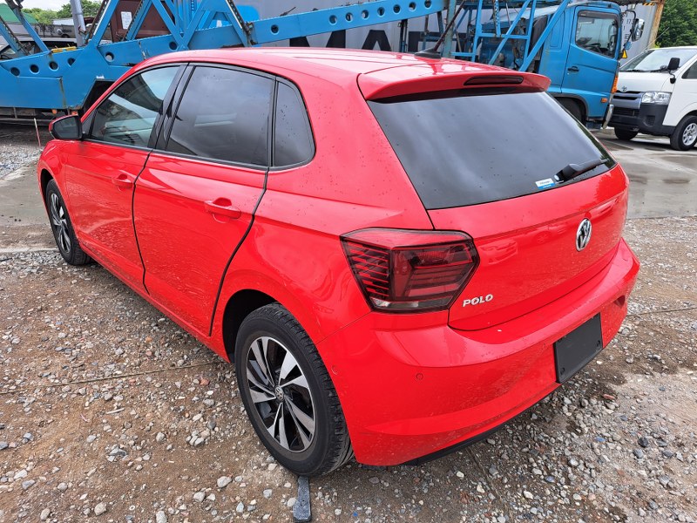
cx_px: 348
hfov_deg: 71.6
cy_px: 262
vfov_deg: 56.8
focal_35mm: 24
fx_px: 483
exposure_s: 1/370
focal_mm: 5.23
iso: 50
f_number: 1.8
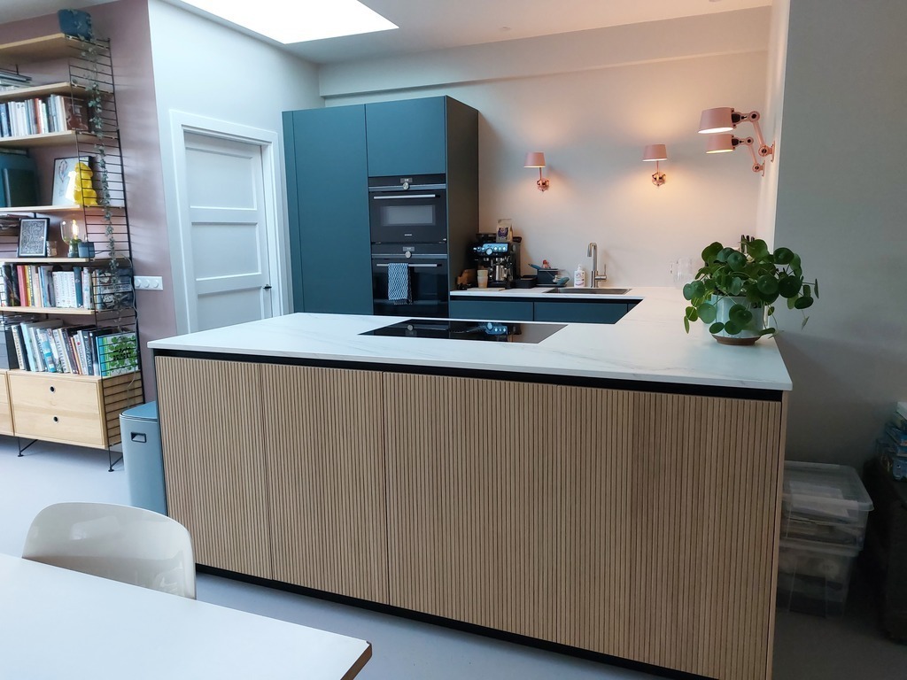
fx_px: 655
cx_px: 454
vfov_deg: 54.9
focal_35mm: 25
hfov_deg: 69.4
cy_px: 340
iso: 320
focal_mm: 5.23
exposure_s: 1/120
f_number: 1.8
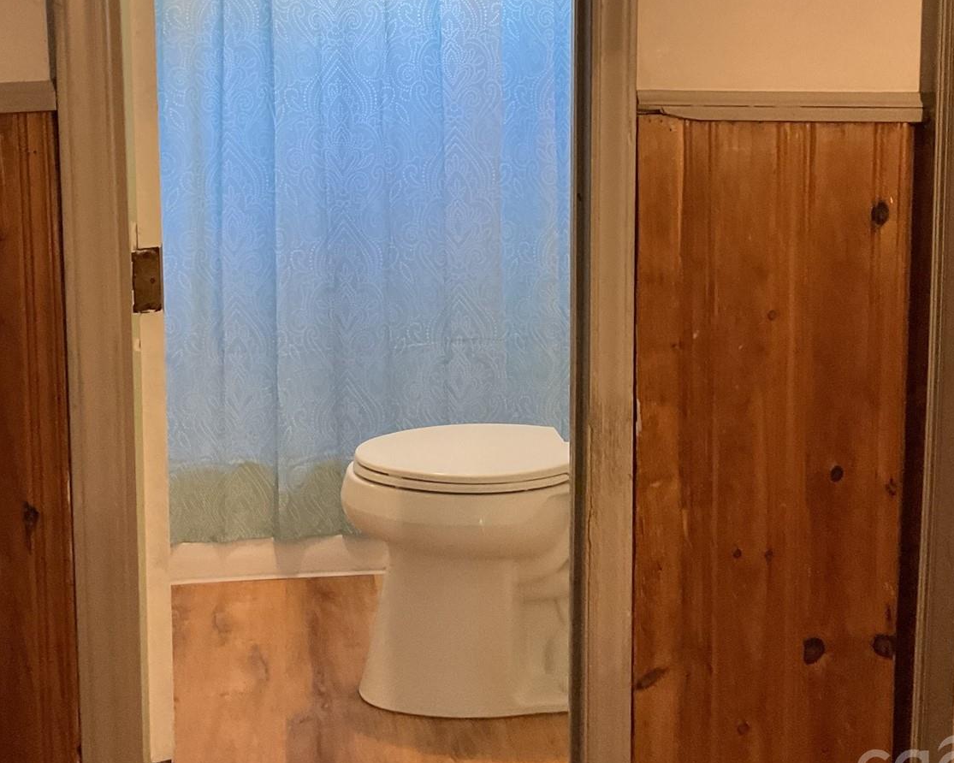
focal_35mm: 52
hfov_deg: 36.0
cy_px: 186
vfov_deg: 28.7
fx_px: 1468
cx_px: 465
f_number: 1.8
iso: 200
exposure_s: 1/60
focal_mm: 3
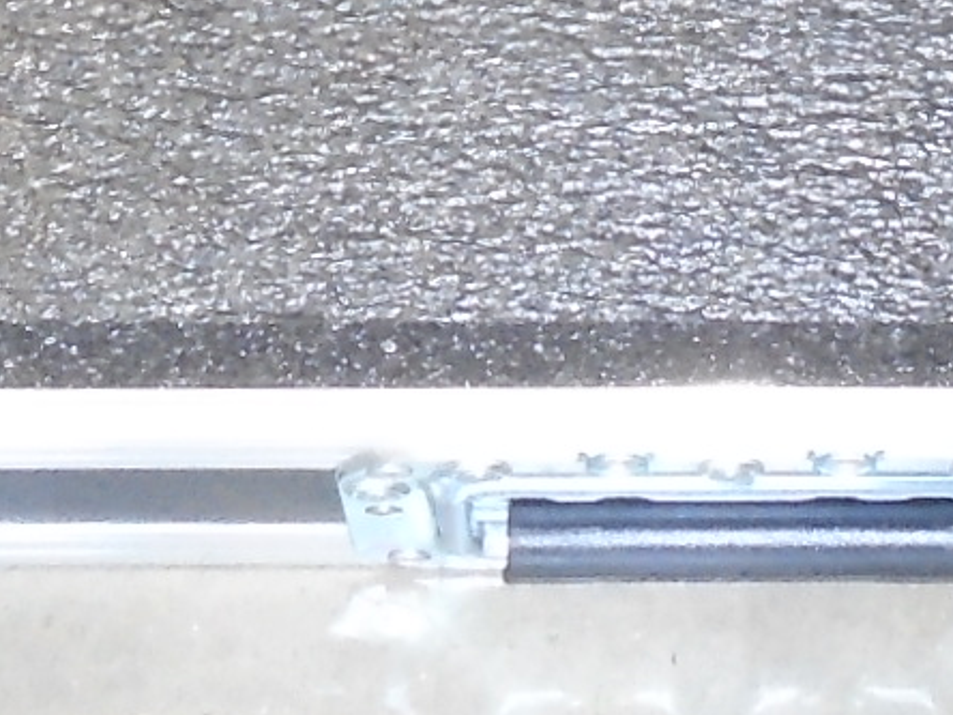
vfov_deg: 7.7
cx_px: 719
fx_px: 4983
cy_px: -870
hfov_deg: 10.9
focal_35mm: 181
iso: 400
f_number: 3.5
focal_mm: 5.5
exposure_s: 1/40
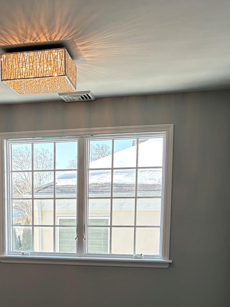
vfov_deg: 34.0
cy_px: 262
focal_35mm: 54
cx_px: 35
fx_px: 478
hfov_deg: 26.4
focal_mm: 5.96
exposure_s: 1/249
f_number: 1.6
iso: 64
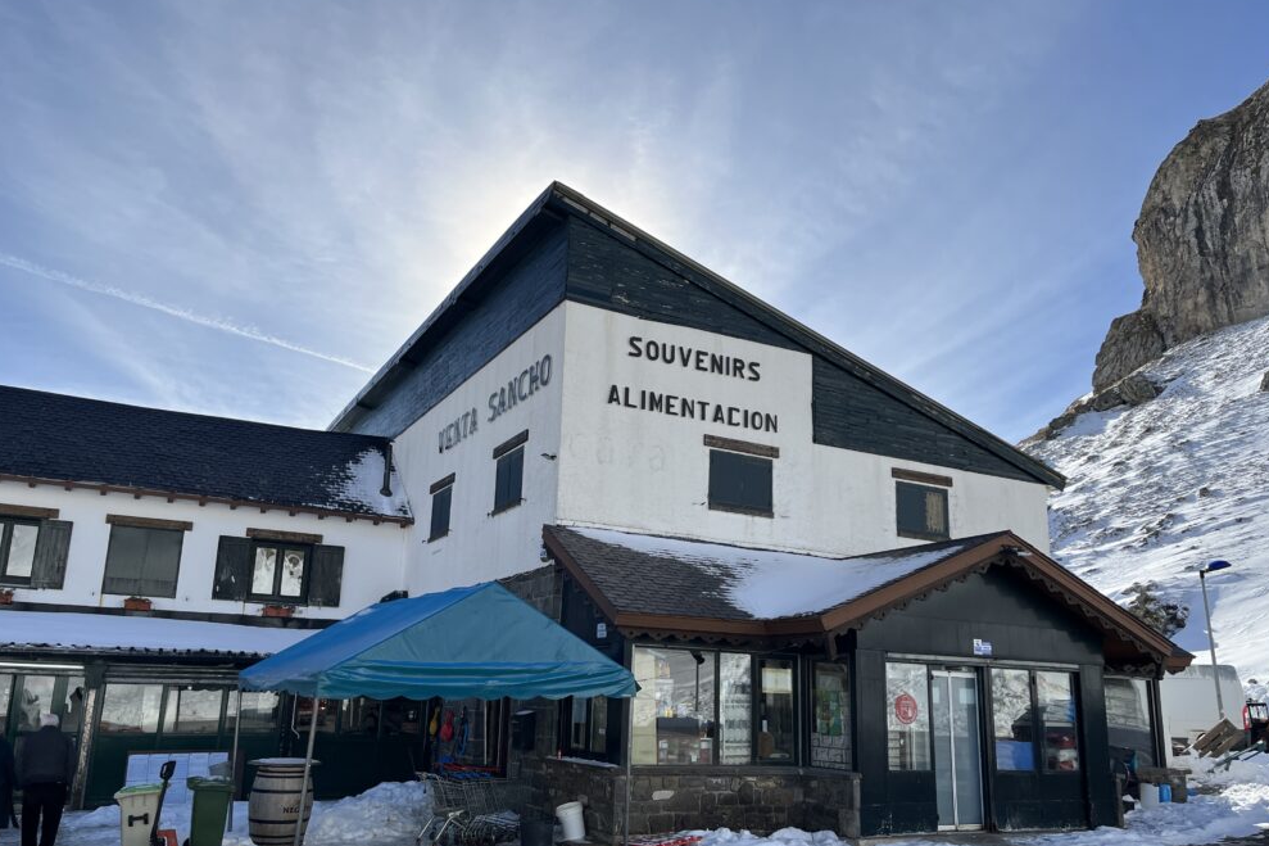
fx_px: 987
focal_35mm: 28
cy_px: 475
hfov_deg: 65.5
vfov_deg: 46.3
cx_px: 629
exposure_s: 1/6173
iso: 50
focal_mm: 5.1
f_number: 1.6
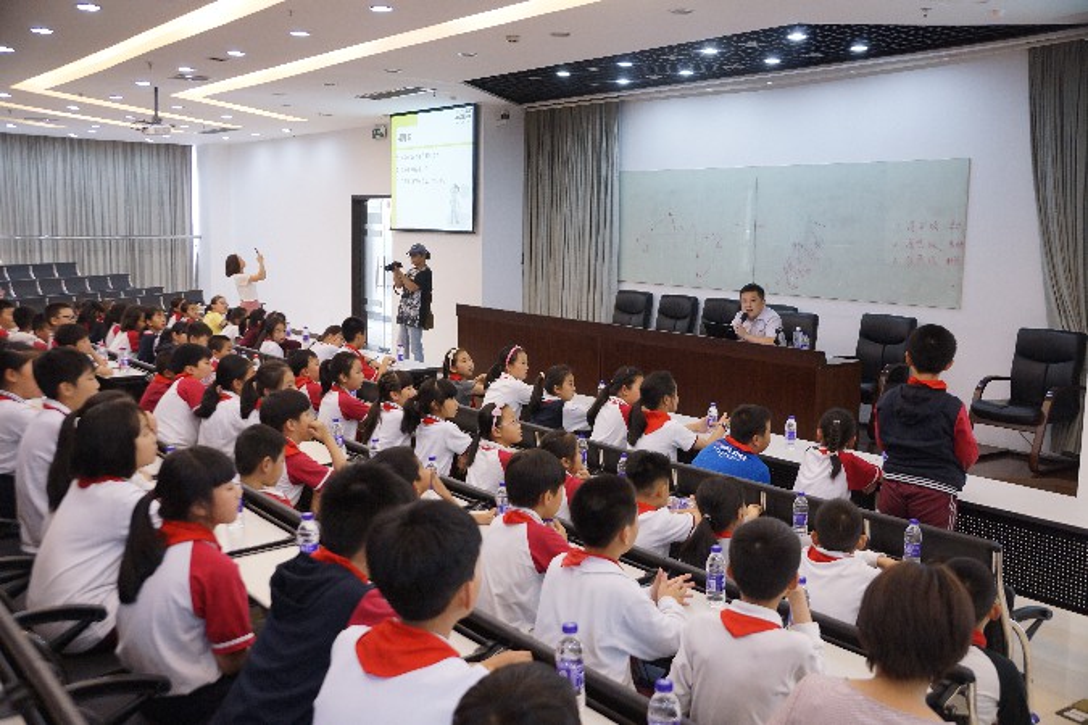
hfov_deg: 53.1
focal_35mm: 36
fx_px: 1088
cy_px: 362
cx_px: 544
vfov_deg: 36.9
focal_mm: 24
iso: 1000
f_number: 4
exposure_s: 1/60
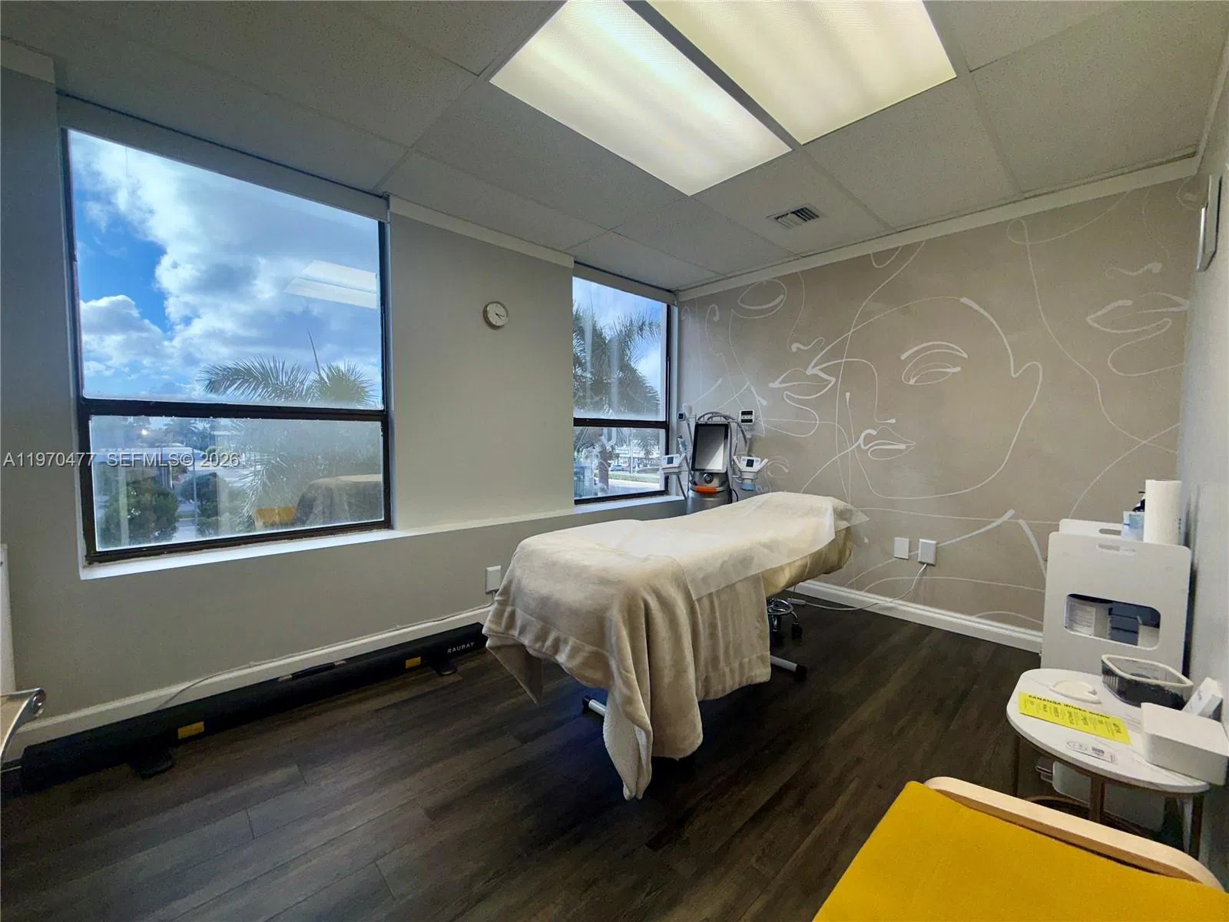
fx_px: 497
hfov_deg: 102.1
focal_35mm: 14
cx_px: 614
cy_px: 461
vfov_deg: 85.7
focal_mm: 2.22
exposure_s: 1/127
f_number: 2.2
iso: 16
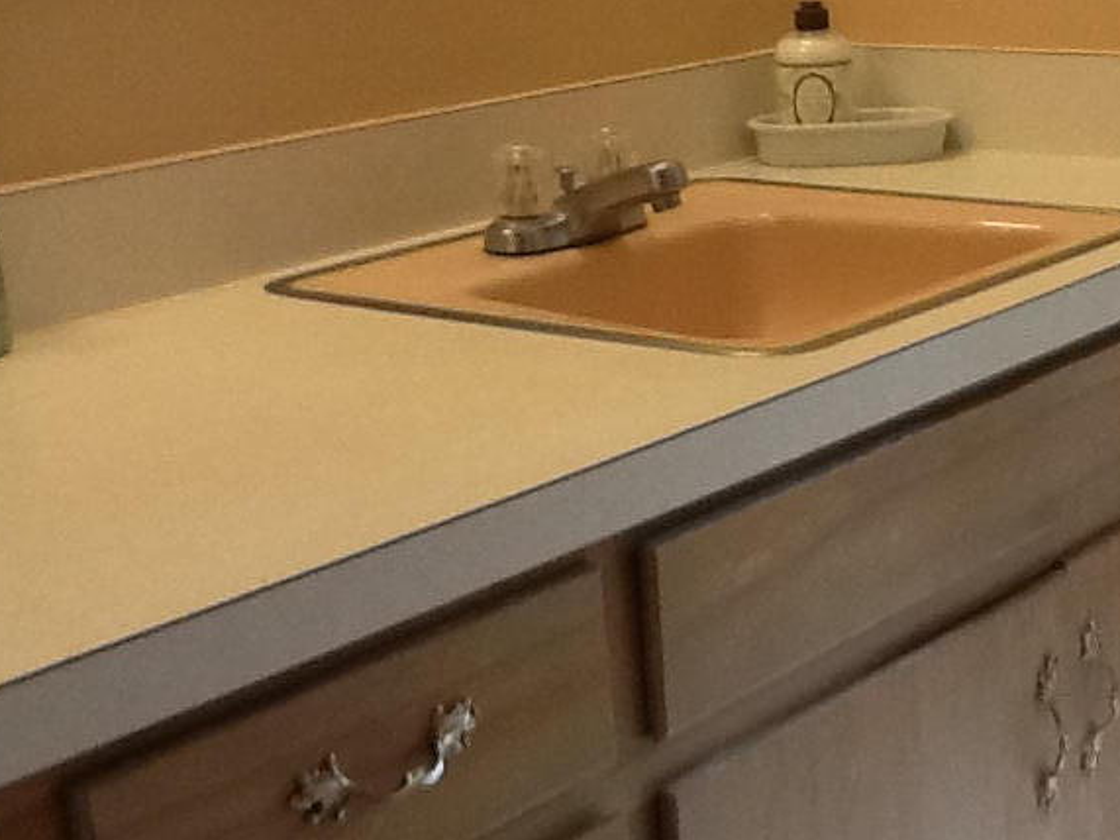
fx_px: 2394
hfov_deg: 25.8
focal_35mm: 74
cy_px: 497
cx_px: 914
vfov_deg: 19.9
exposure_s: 1/30
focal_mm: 2.03
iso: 100
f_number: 2.4
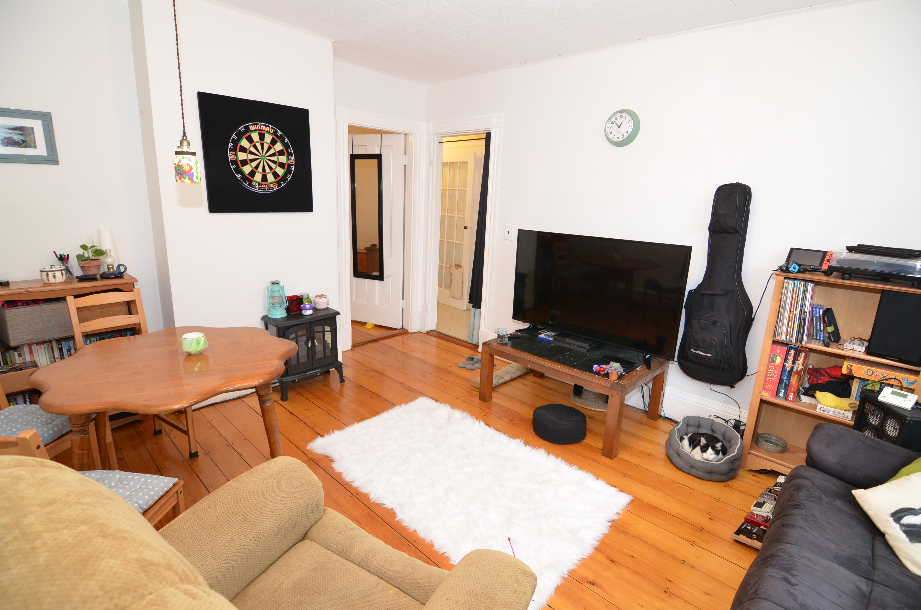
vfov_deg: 71.8
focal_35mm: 16
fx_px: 421
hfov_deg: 95.1
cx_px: 460
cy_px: 305
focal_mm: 11
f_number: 4
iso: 1000
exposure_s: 1/60
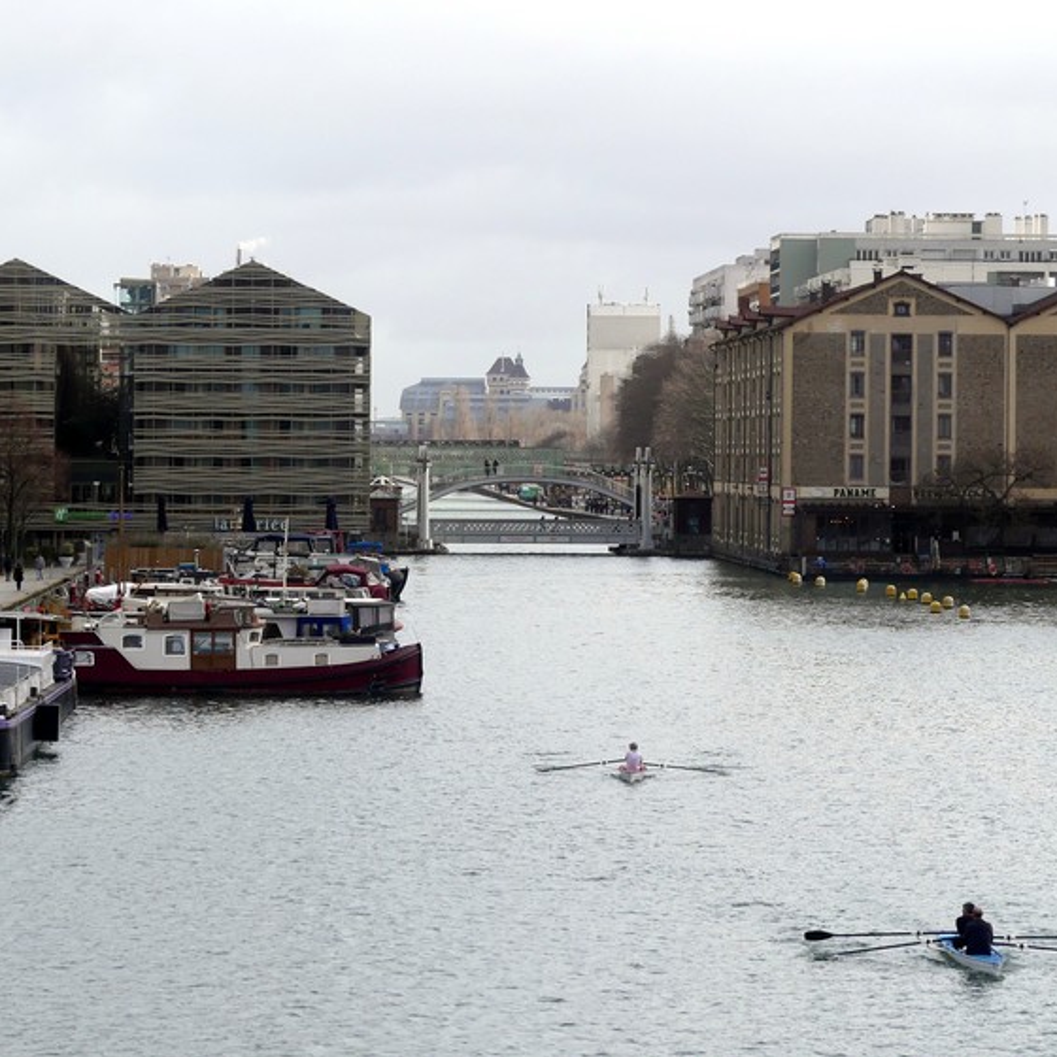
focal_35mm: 129
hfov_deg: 13.5
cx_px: 568
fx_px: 4456
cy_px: 529
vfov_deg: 13.5
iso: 100
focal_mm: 19.6
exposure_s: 1/500
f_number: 4
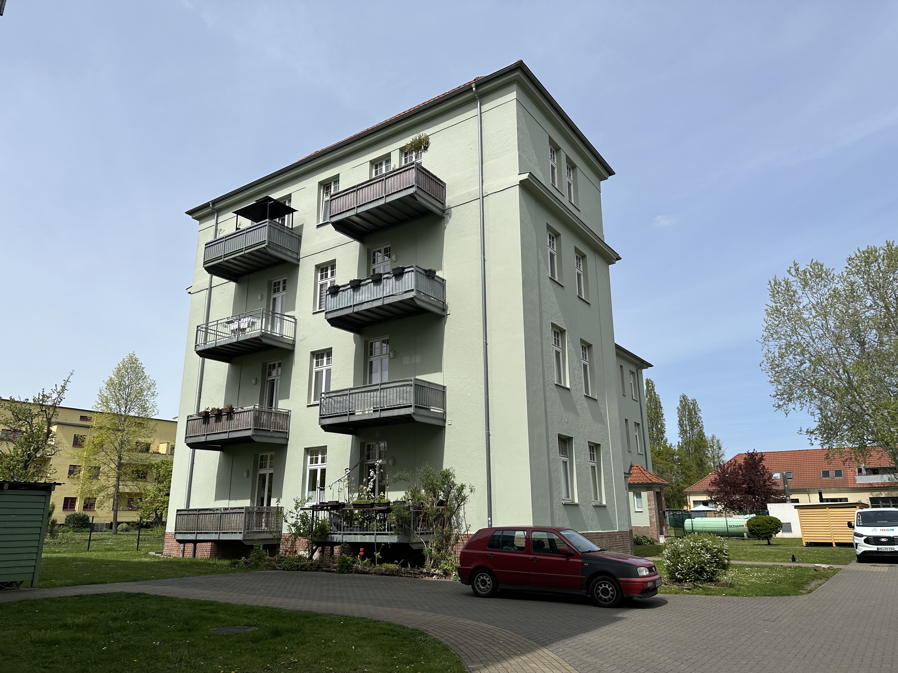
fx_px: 623
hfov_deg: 71.6
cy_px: 336
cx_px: 449
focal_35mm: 24
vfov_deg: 56.8
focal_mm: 6.86
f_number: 1.78
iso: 80
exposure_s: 1/6623
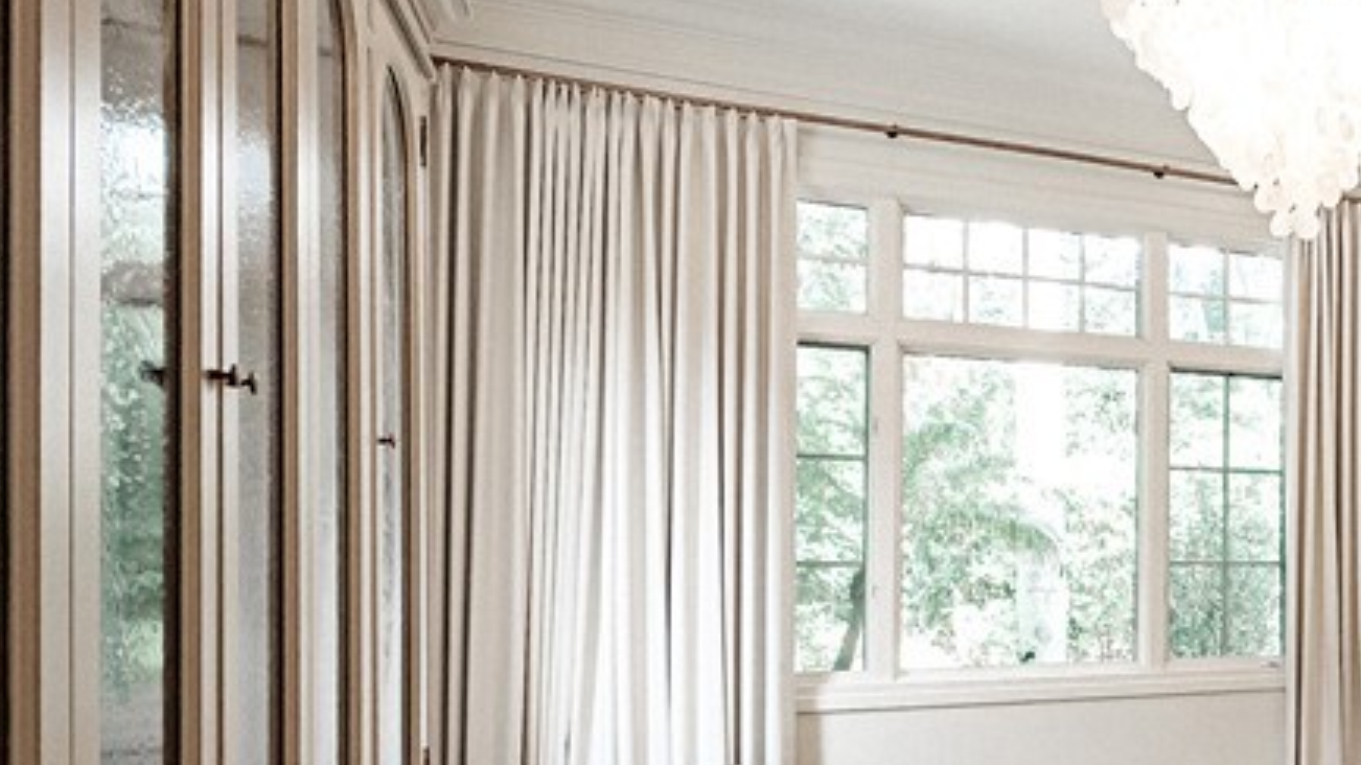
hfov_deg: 46.9
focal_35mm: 36
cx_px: 1336
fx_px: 1299
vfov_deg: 32.4
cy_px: 533
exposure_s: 1/120
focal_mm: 2.22
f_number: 2.2
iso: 100
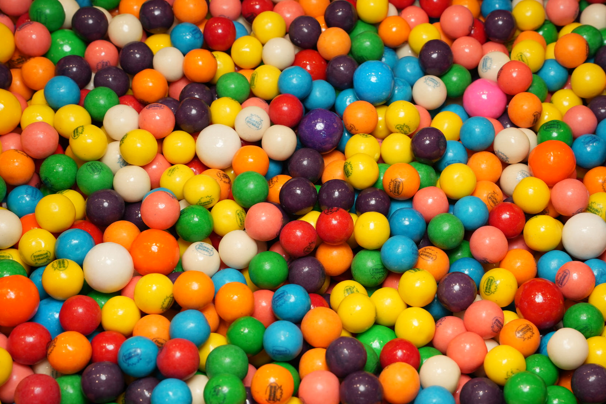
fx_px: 1058
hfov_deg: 31.9
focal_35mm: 63
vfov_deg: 21.6
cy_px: 201
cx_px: 342
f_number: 13
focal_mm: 52.7
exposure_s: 1/160
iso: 640
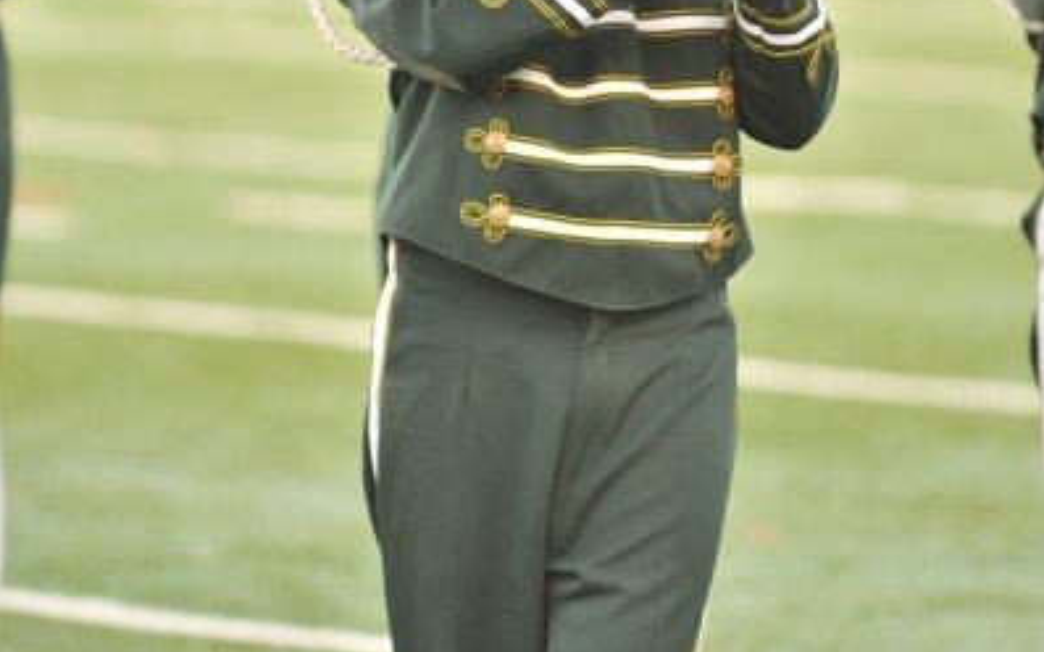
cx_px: 522
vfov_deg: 2.8
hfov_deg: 4.5
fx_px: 13143
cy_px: 145
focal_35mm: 462
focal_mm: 200
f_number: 2.8
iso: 200
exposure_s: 1/200
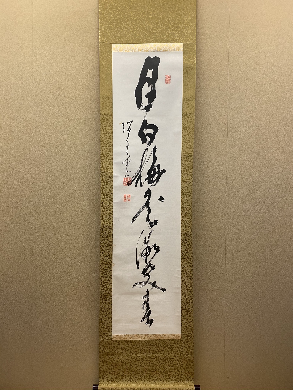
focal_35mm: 26
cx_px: 146
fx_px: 293
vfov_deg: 67.3
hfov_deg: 53.1
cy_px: 195
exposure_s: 1/60
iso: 100
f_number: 1.8
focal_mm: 4.25
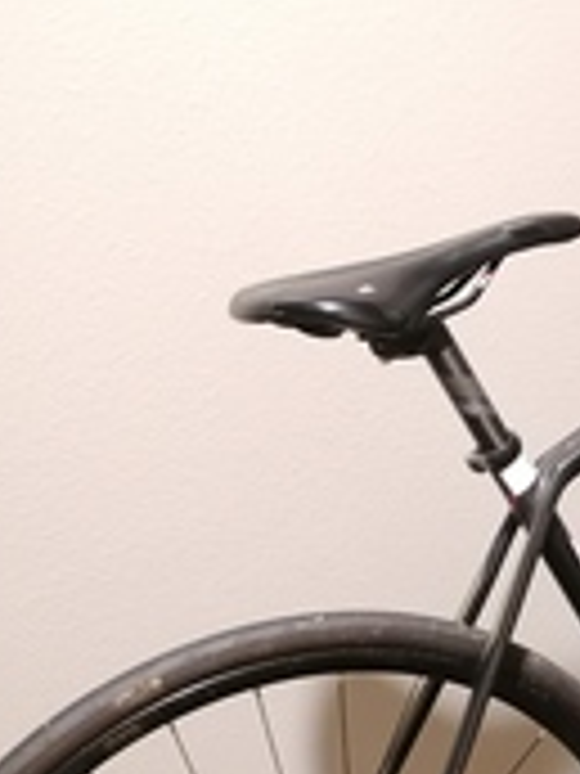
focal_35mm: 71
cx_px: 697
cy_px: 677
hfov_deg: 19.5
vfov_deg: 26.6
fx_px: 1586
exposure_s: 1/20
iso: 640
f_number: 1.8
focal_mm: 4.75
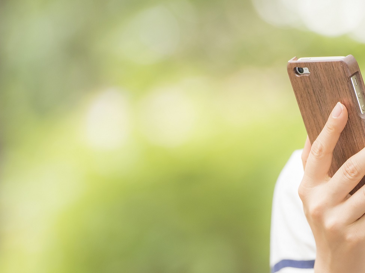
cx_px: 320
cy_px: 223
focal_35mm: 363
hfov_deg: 5.5
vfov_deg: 4.1
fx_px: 3827
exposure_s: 1/160
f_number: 4
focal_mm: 200
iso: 800
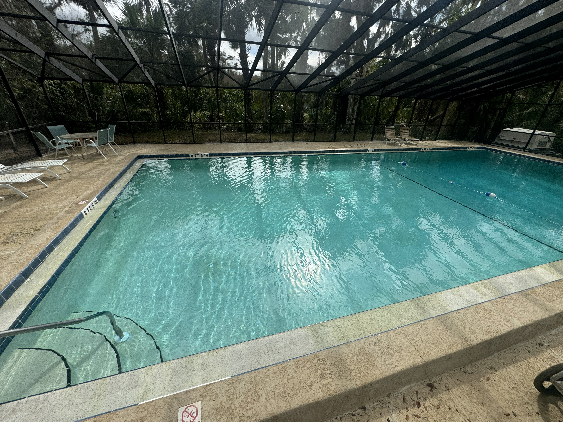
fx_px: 228
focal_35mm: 14
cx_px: 282
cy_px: 211
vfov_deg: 85.7
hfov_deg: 102.1
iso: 50
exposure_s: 1/1198
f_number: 2.2
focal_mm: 2.22
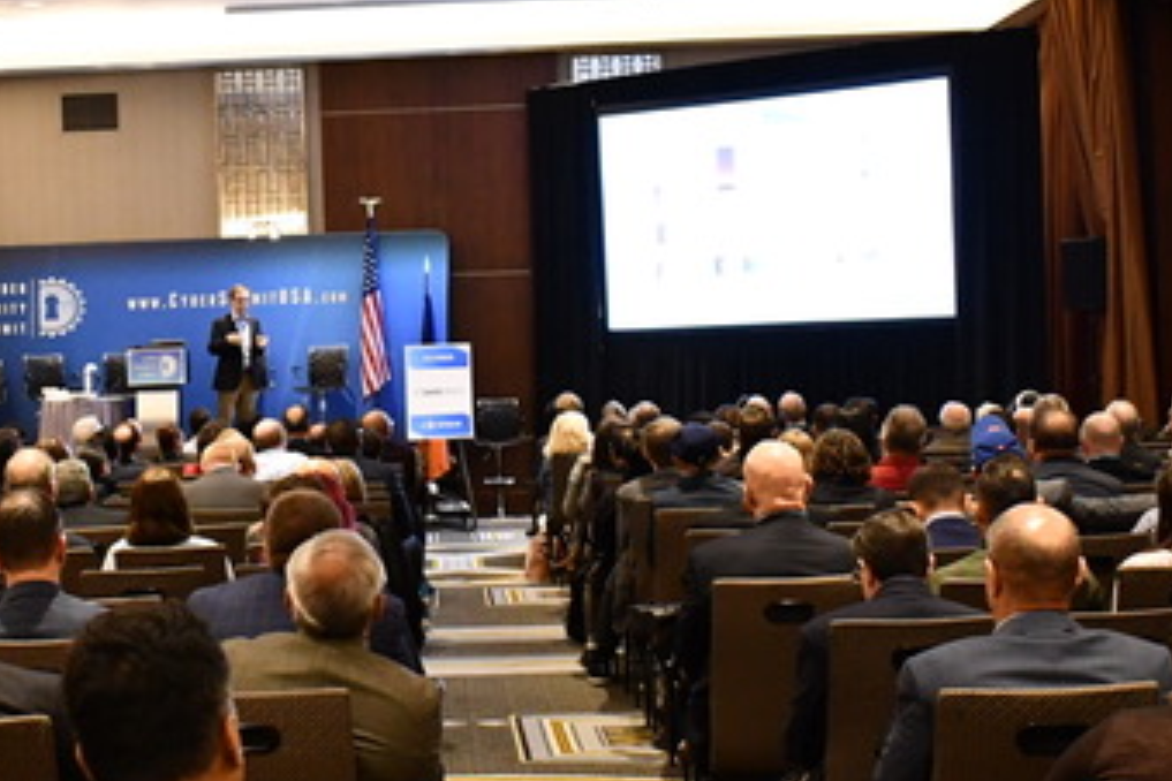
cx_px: 308
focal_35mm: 68
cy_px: 448
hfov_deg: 29.2
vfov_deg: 20.0
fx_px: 2214
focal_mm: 18
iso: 3200
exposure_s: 1/100
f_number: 3.5
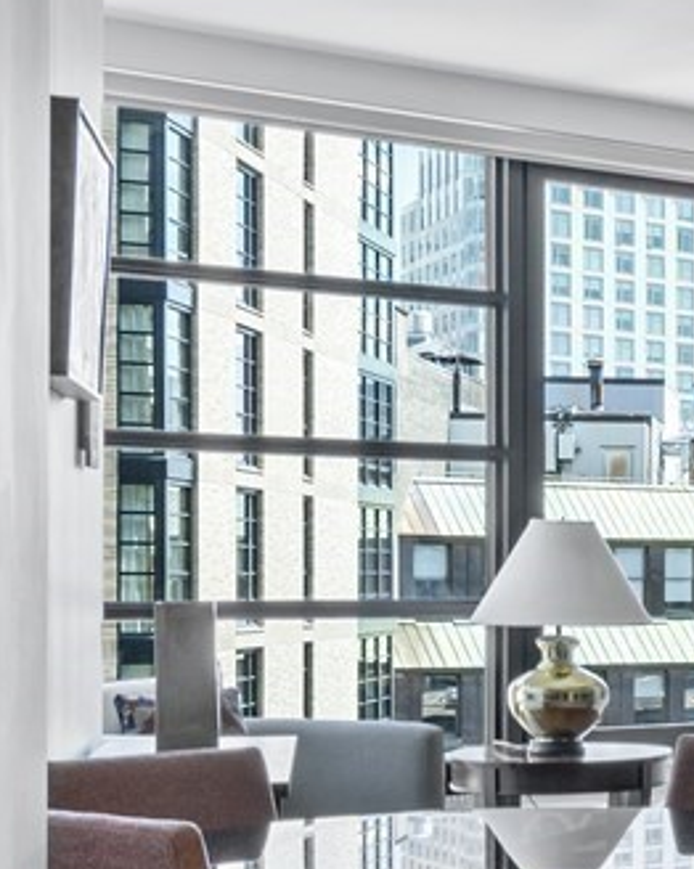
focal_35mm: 88
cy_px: 616
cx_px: 1240
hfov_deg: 15.2
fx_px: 2261
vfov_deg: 21.6
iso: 320
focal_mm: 20
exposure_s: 1.6
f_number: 11
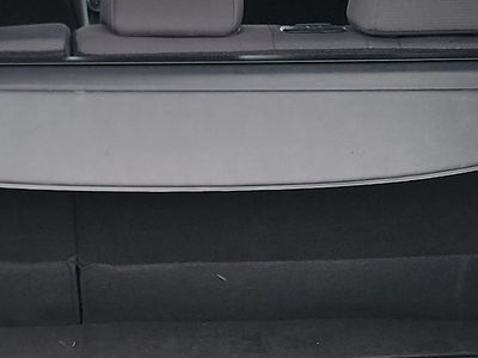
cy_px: 319
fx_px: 1326
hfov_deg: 20.4
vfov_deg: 15.2
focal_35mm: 96
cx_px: 153
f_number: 1.8
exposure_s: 1/59
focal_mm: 6.7
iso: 190
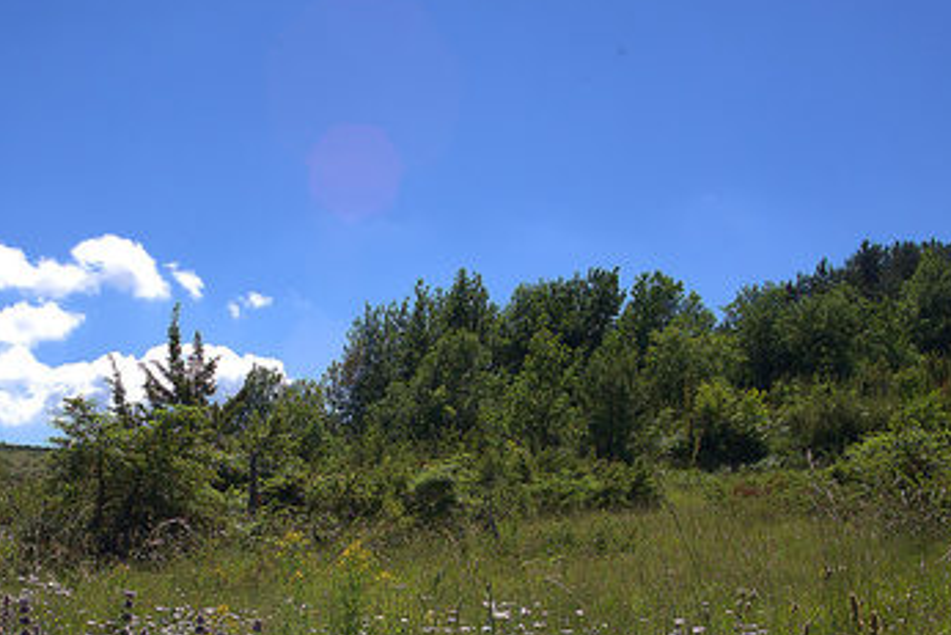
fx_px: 1559
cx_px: 294
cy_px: 495
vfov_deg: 22.7
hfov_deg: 33.5
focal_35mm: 59
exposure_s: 1/160
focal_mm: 34
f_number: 14
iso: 200
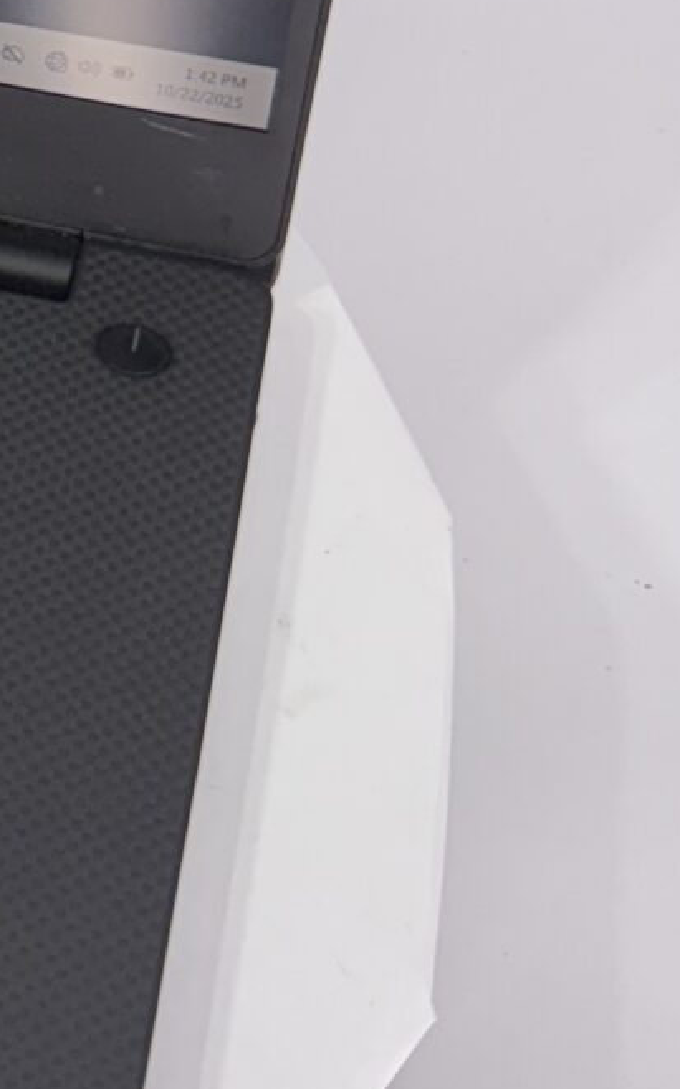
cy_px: -51
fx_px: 2937
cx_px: -875
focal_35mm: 99
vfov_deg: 20.2
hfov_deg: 11.3
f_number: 1.78
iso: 80
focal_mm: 6.76
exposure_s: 1/494
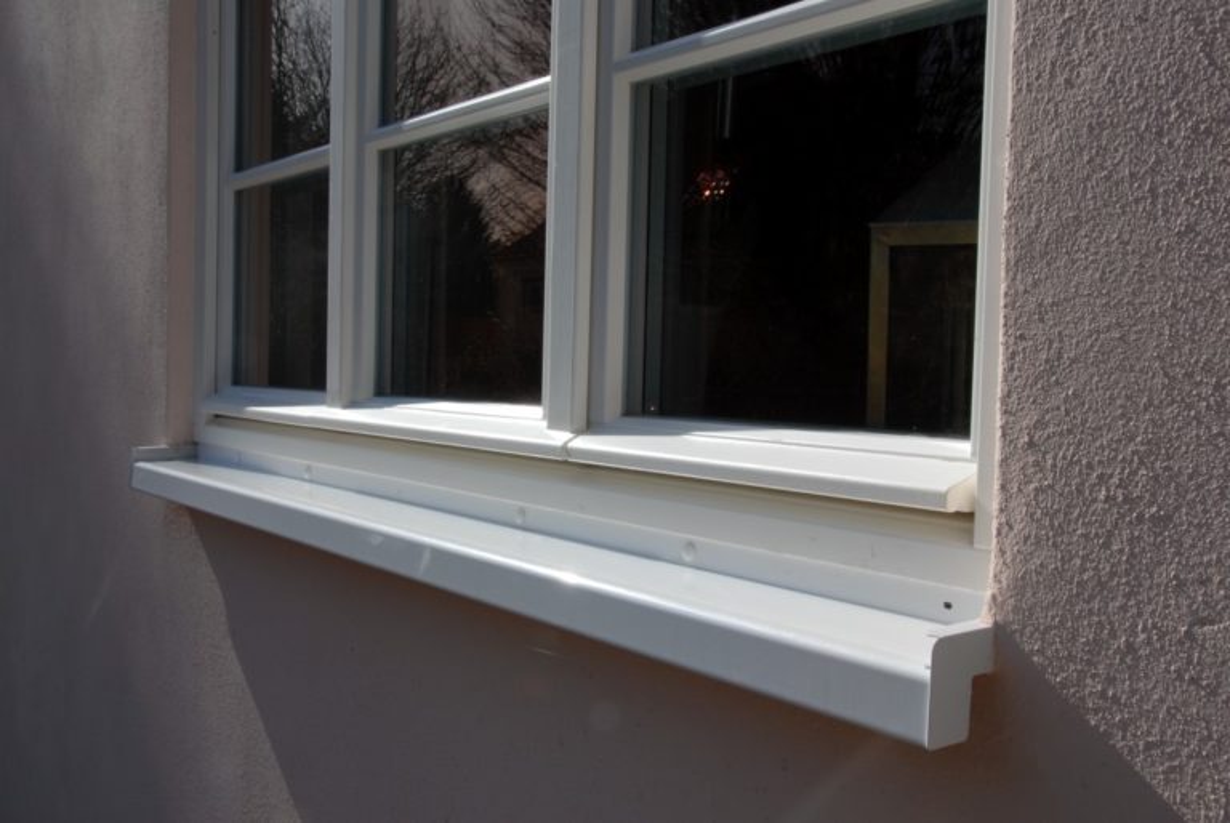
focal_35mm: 39
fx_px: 1334
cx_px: 615
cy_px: 412
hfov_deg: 49.5
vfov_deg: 34.3
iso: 100
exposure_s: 1/10
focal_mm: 26
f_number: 25
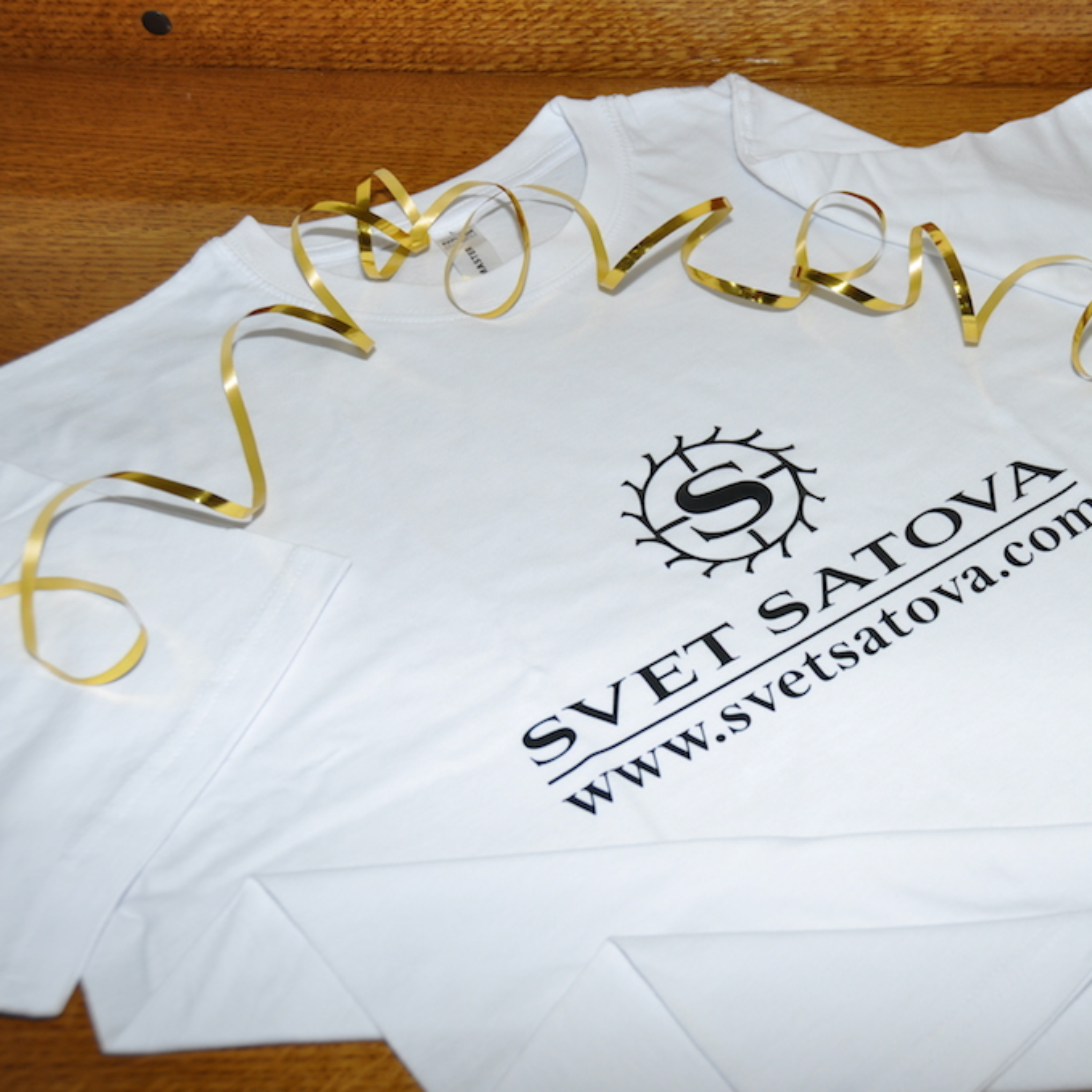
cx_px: 820
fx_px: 1785
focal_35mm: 50
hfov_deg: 33.3
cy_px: 546
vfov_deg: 34.0
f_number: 4
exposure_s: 1/60
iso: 200
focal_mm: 26
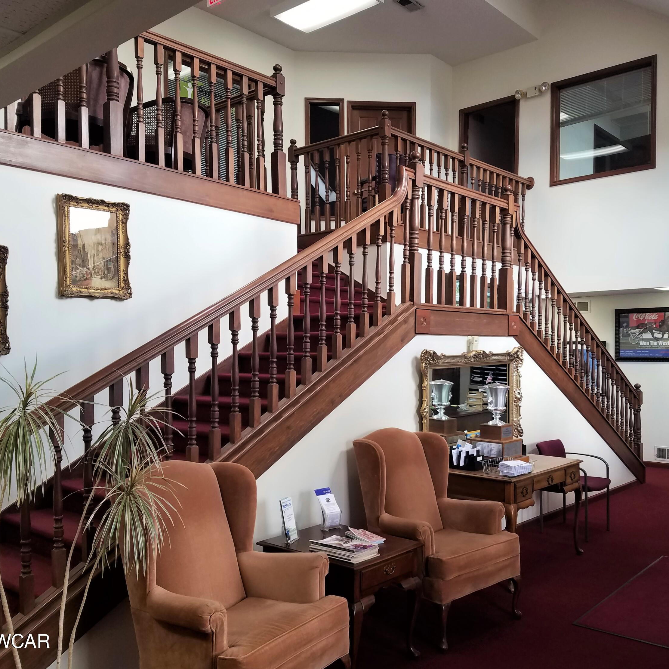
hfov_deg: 52.4
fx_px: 678
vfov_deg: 52.5
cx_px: 381
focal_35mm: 31
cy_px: 334
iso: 50
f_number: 1.7
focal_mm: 4.2
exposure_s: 1/60
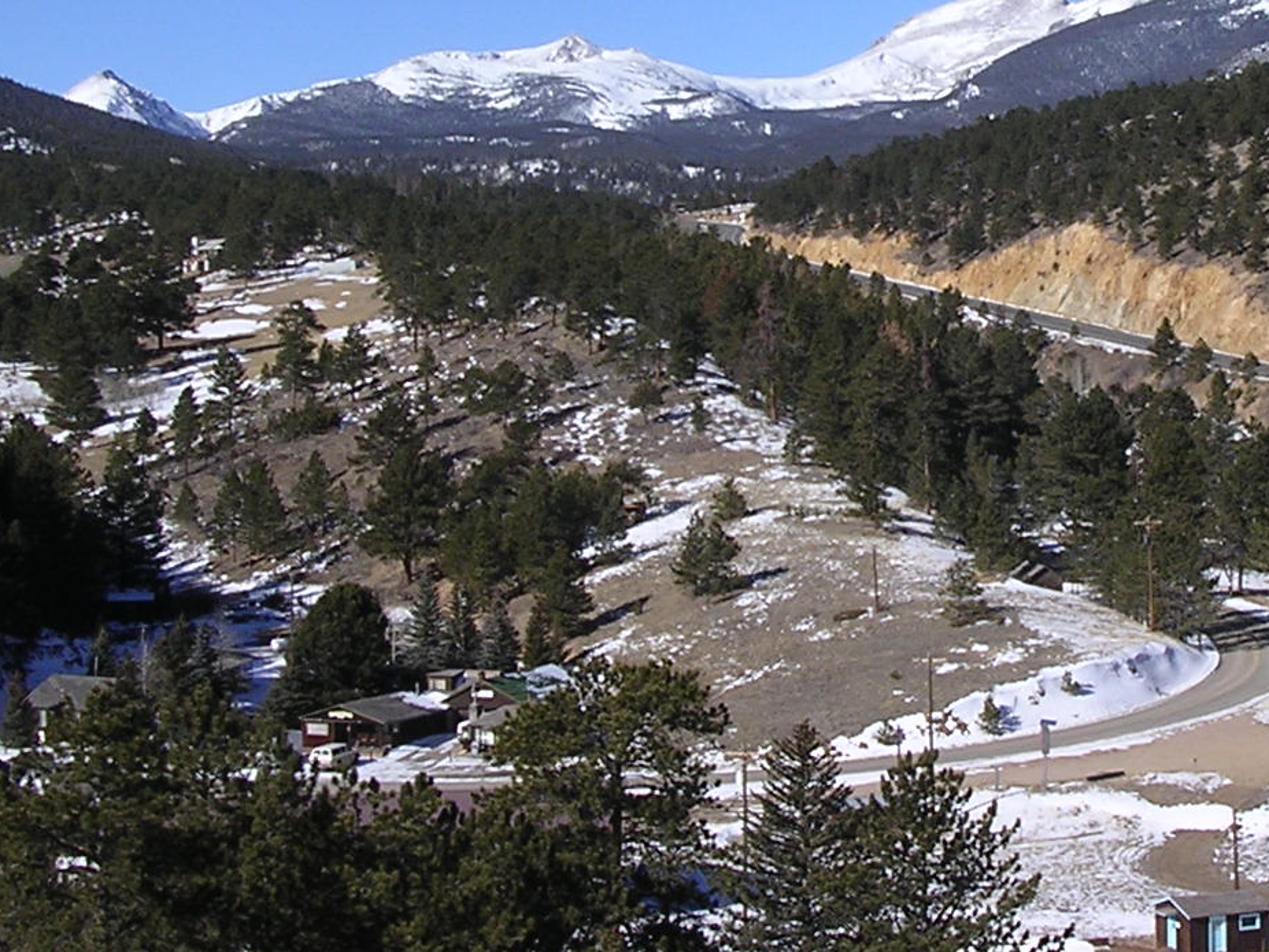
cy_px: 208
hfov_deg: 23.0
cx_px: 989
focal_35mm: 84
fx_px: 3080
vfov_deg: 17.5
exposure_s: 1/385
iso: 100
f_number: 5.6
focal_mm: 5.8
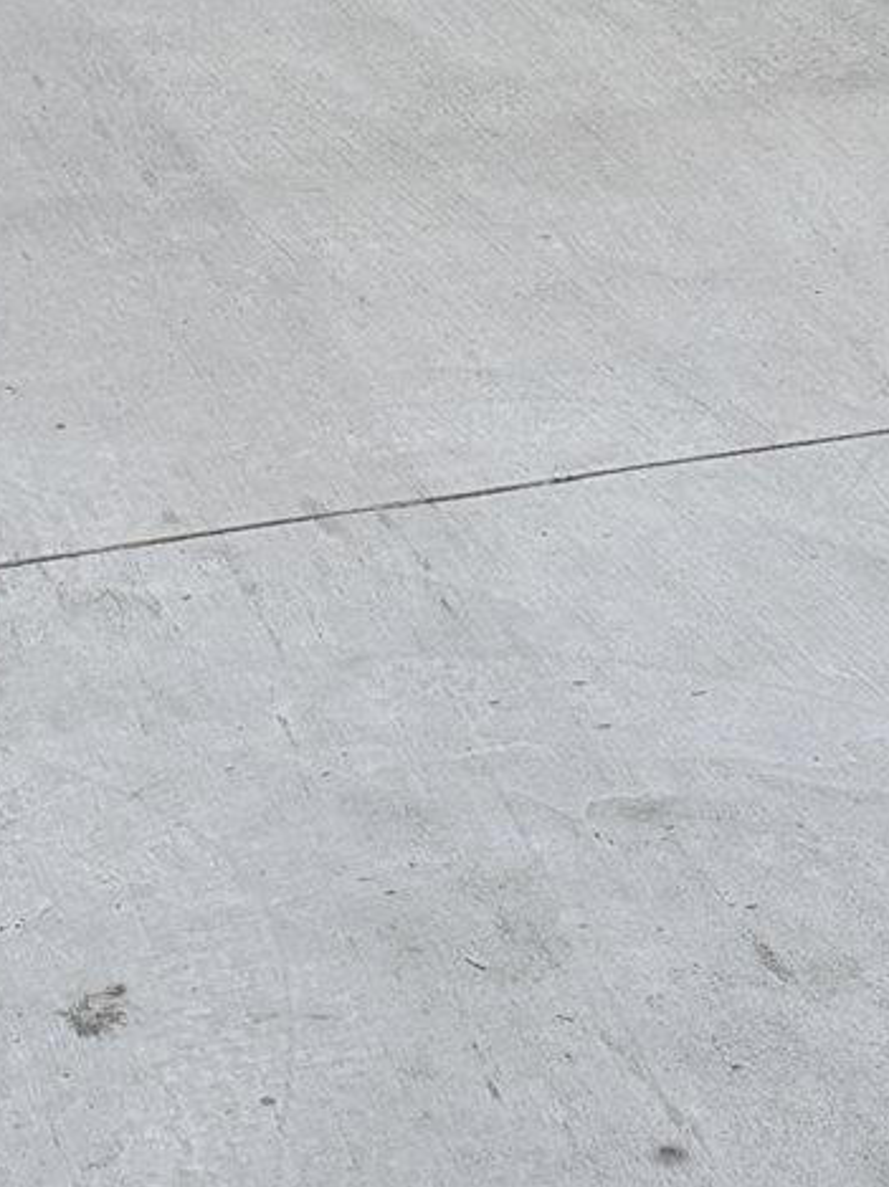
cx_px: 532
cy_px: -5
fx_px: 4046
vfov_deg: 16.4
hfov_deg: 12.5
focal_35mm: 118
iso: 200
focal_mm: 6.76
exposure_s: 1/121
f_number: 1.78
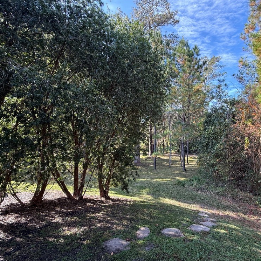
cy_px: 133
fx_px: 145
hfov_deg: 81.1
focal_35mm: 17
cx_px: 174
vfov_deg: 84.0
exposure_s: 1/144
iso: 64
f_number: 2.2
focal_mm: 2.22
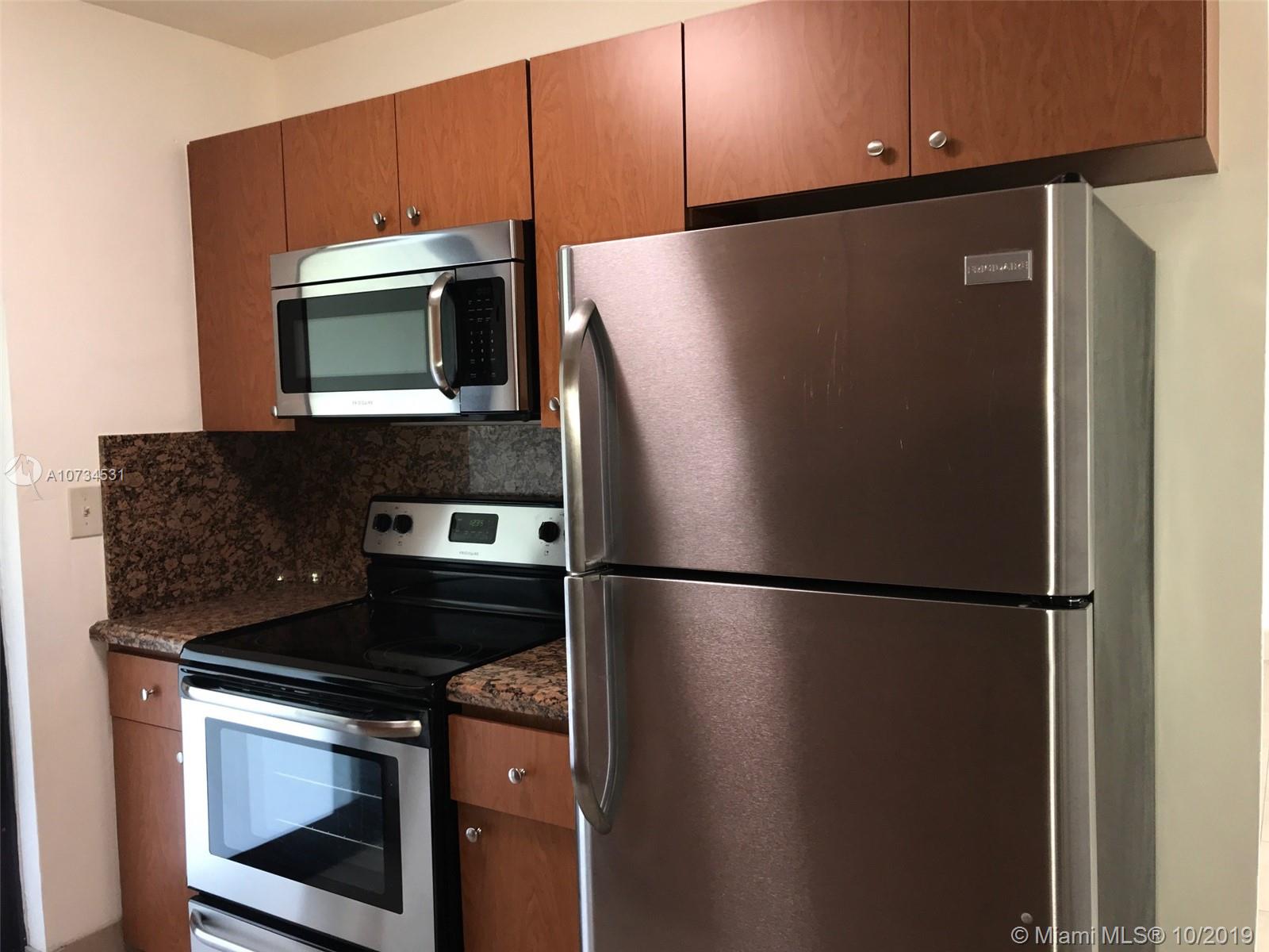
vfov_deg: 49.7
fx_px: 1026
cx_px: 634
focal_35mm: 28
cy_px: 476
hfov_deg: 63.4
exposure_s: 1/30
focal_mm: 3.99
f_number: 1.8
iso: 32
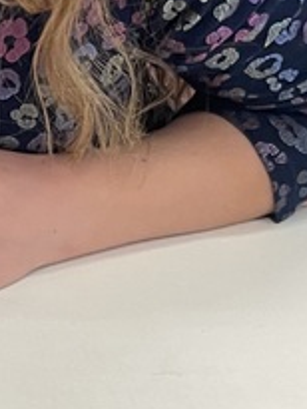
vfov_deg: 15.1
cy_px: 319
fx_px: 1536
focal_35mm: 130
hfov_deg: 11.2
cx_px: -70
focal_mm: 4.2
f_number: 1.6
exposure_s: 1/60
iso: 100
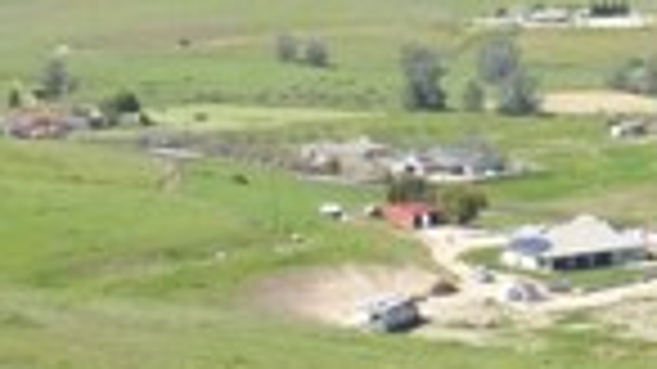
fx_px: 2003
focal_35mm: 115
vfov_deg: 10.5
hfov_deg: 17.5
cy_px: 72
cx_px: 860
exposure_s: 1/500
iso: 100
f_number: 4
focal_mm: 4.3
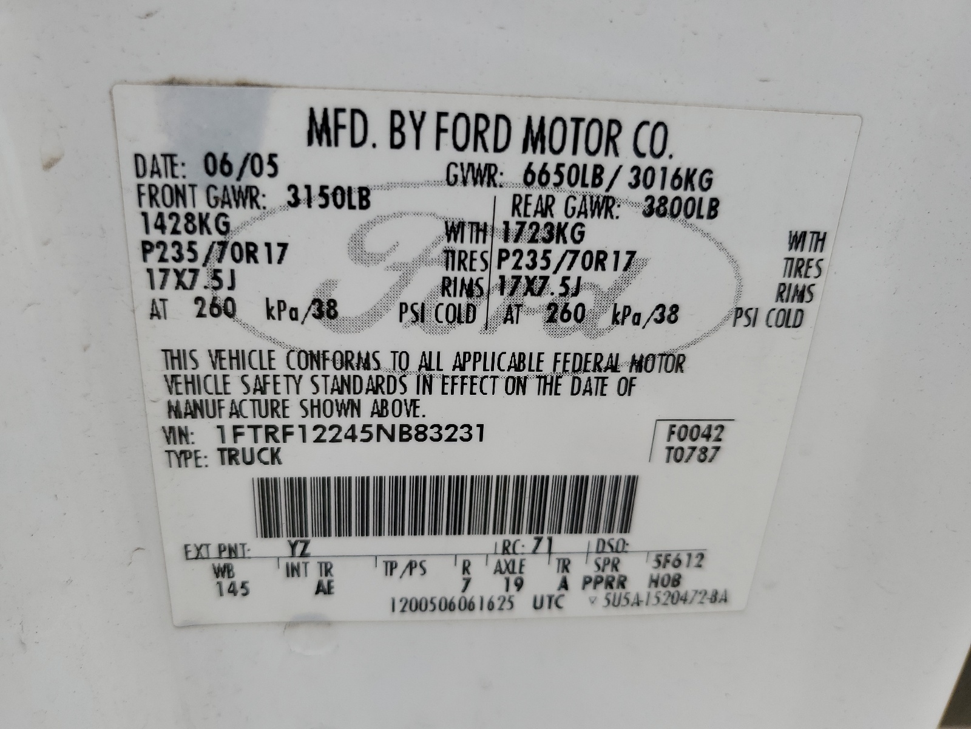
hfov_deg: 67.3
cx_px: 486
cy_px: 364
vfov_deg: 53.1
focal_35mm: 26
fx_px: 729
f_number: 1.5
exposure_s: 1/714
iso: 50
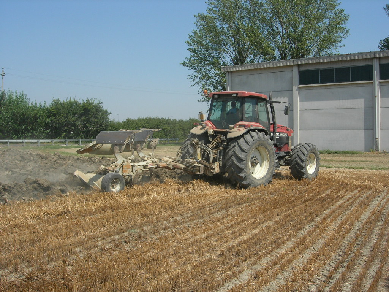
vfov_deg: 37.7
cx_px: 194
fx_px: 427
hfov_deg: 49.0
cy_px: 146
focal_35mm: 38
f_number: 4.8
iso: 64
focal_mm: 7.8
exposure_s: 1/628
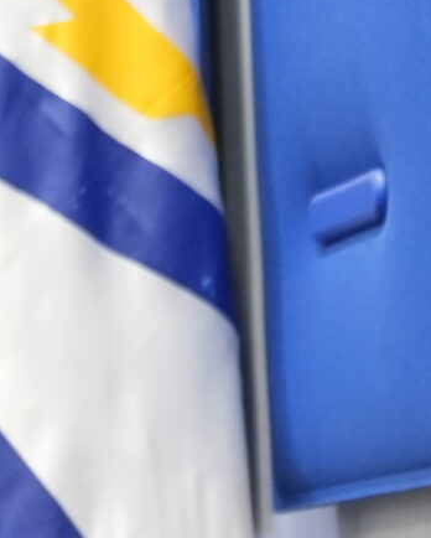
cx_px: -814
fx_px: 4315
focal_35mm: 271
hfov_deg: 5.4
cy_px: 257
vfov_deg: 7.1
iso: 3200
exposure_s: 1/125
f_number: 2.8
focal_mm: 49
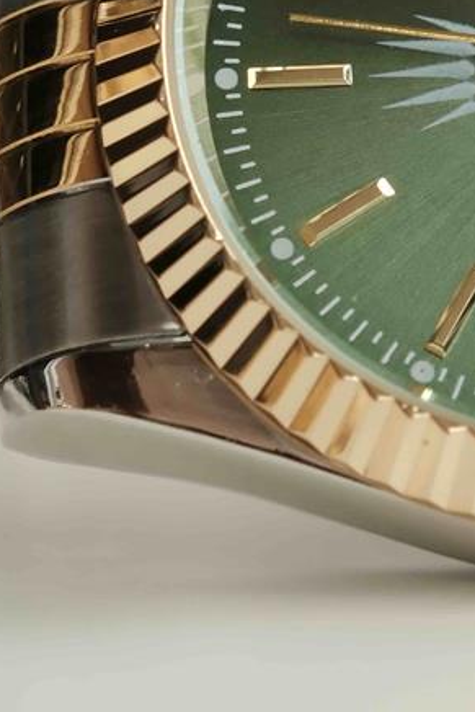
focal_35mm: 396
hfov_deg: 3.5
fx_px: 7831
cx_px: 591
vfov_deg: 5.2
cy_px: -85
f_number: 8
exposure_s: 1/40
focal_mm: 80
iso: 250
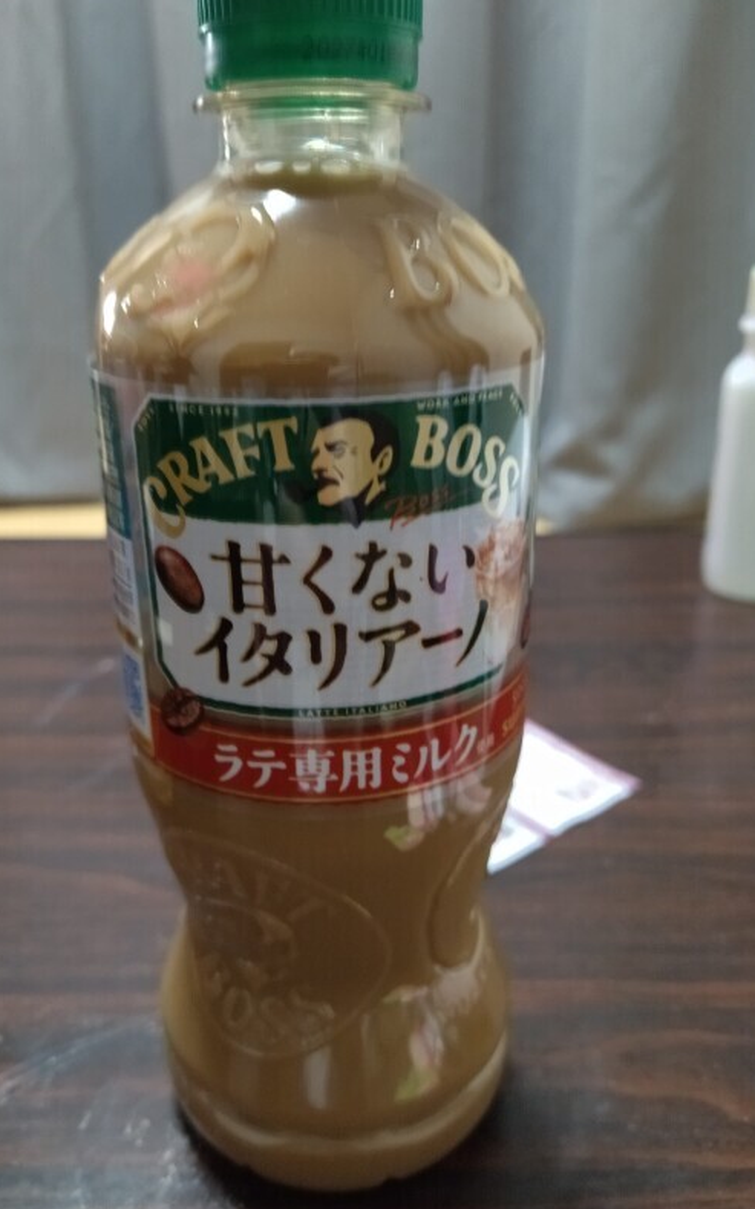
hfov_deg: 43.1
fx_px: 956
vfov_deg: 64.7
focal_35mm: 29
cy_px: 600
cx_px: 352
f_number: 1.79
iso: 397
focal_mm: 4.74
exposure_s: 1/17
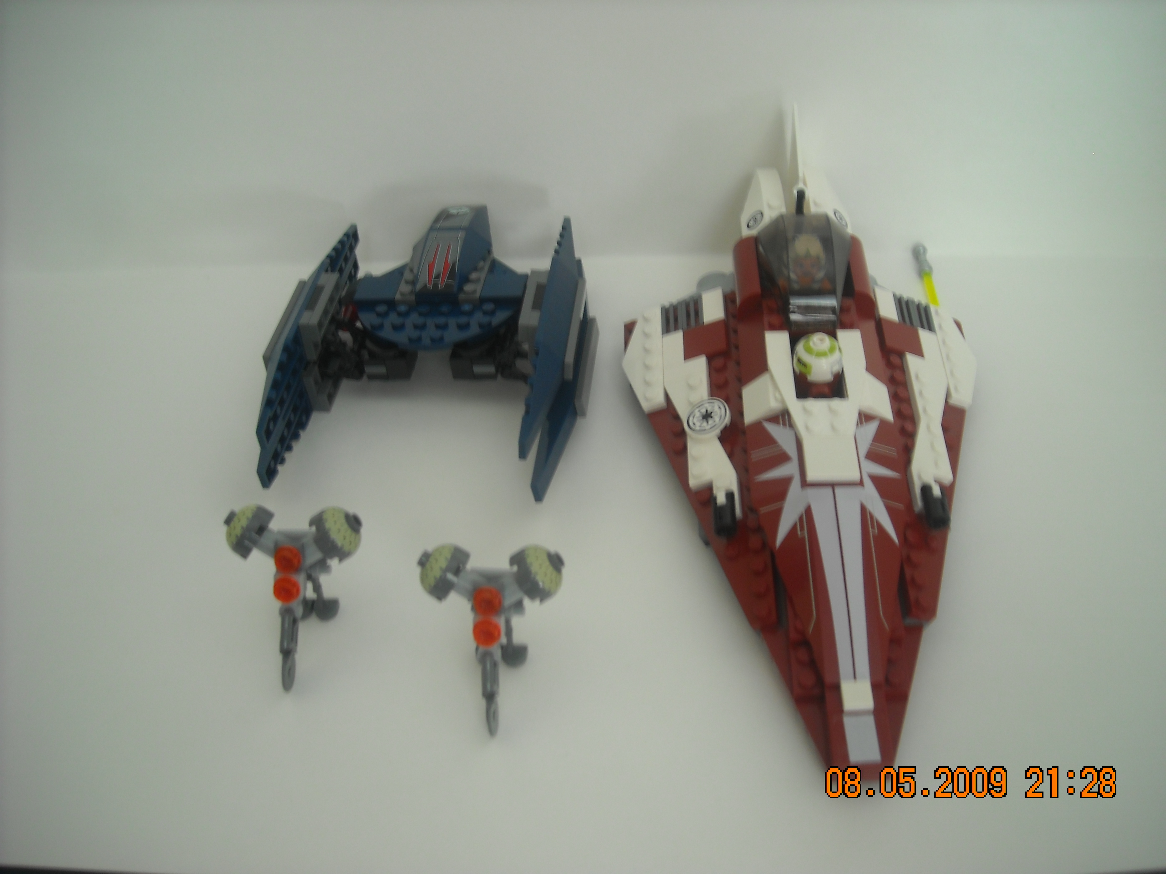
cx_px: 583
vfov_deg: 40.7
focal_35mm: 35
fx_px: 1179
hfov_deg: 52.6
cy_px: 437
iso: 64
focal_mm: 5.7
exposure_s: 1/11
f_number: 2.8
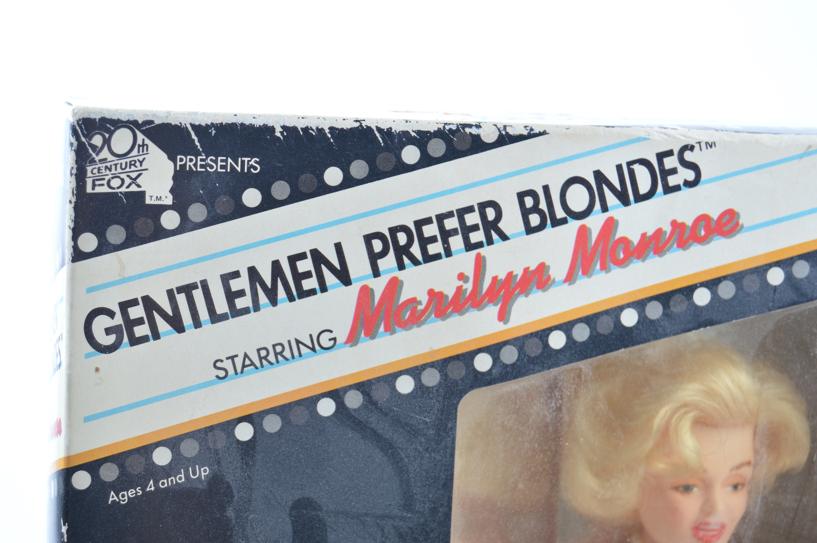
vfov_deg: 16.5
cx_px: 408
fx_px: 1871
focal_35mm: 82
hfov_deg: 24.6
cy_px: 272
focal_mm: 55
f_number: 7.1
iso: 100
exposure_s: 1/30
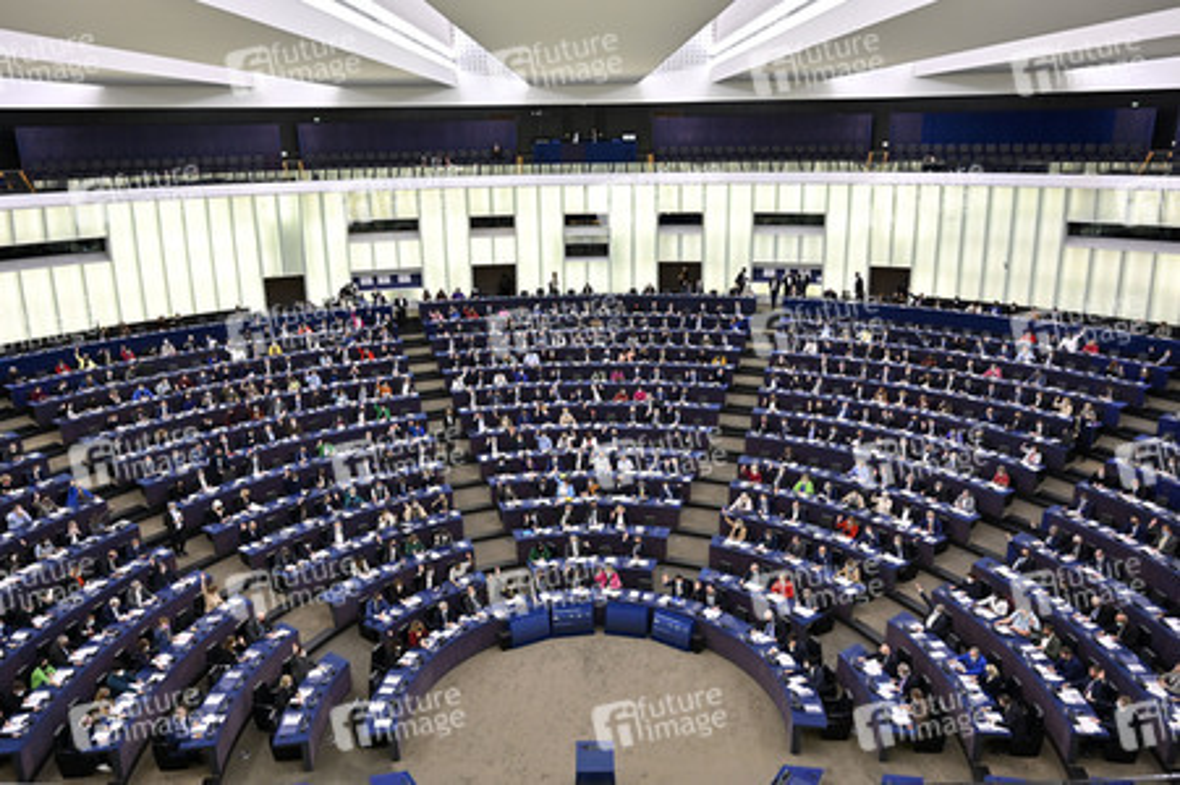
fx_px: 868
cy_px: 392
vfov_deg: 48.7
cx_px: 590
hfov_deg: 68.4
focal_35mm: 26
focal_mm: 26.5
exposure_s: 1/320
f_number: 4
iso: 1250
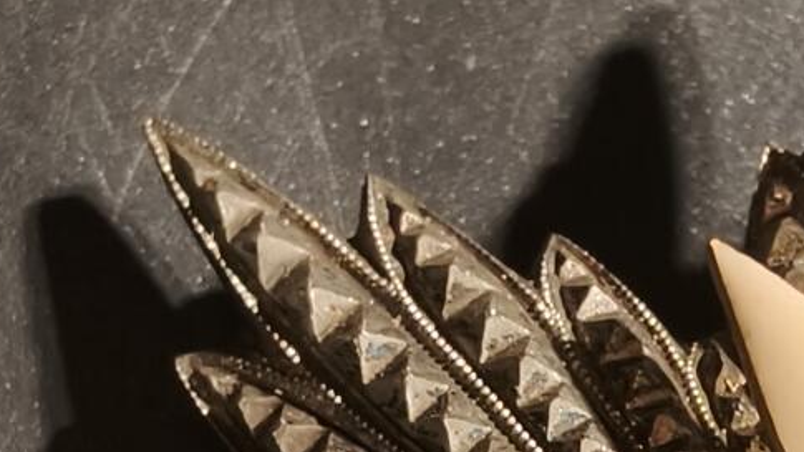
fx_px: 1983
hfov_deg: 21.0
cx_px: 1015
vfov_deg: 10.0
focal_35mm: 93
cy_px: 1316
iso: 200
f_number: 2
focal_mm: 2.32
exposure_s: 1/50
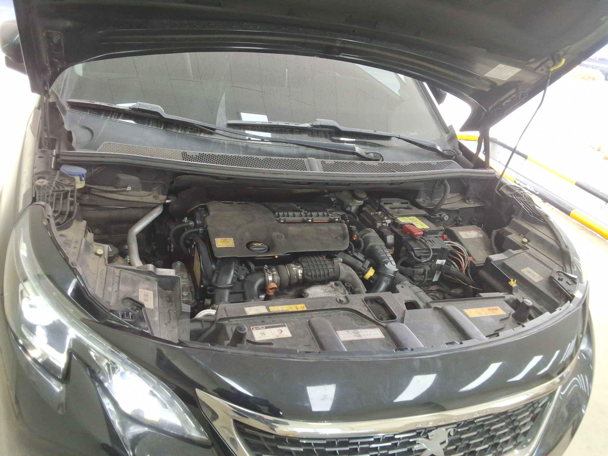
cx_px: 304
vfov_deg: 49.7
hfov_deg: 63.4
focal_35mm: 28
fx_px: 492
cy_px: 228
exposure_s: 1/60
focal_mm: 2.91
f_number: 1.9
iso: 56
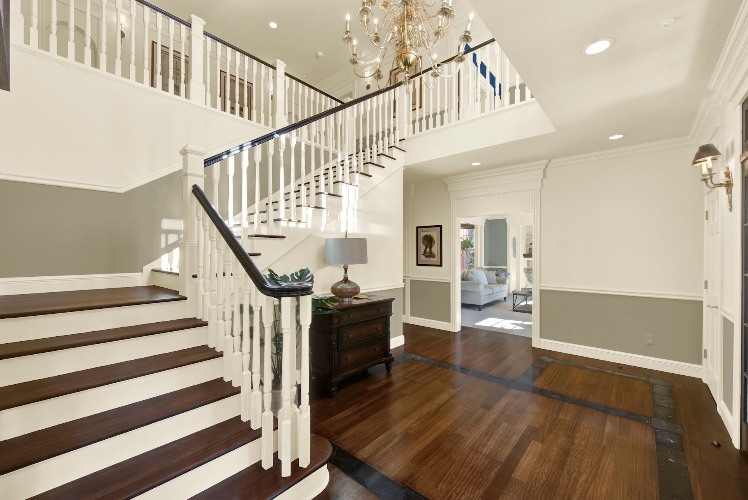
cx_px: 374
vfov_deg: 81.3
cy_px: 250
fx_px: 291
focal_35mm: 14
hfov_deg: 104.2
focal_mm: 14
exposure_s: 1/13
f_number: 14
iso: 100
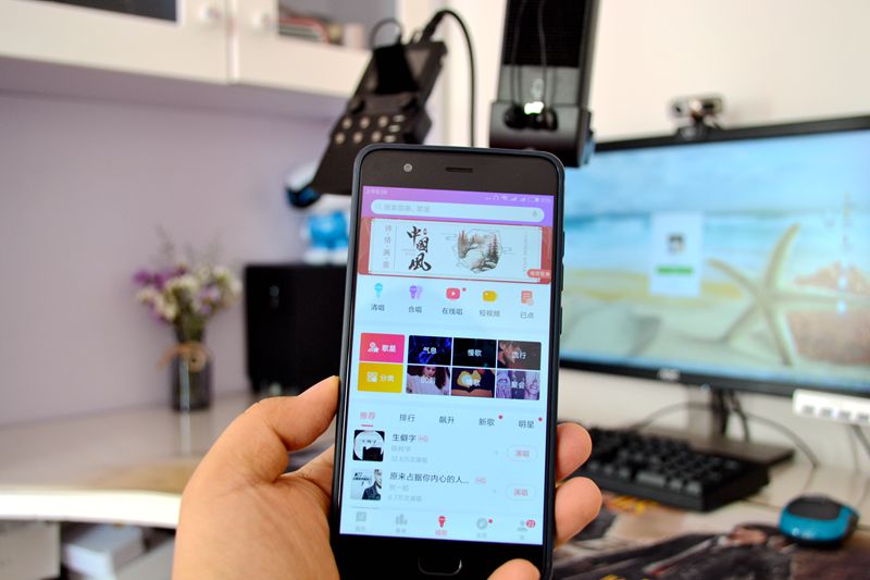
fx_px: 870
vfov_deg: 36.9
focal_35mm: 36
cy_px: 290
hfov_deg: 53.1
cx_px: 435
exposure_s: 1/60
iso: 400
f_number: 4
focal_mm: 24
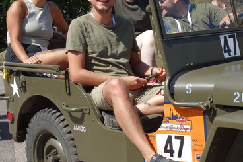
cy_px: 93
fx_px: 540
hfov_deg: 25.2
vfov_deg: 17.0
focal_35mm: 80
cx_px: 167
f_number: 5.6
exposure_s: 1/400
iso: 125
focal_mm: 18.02
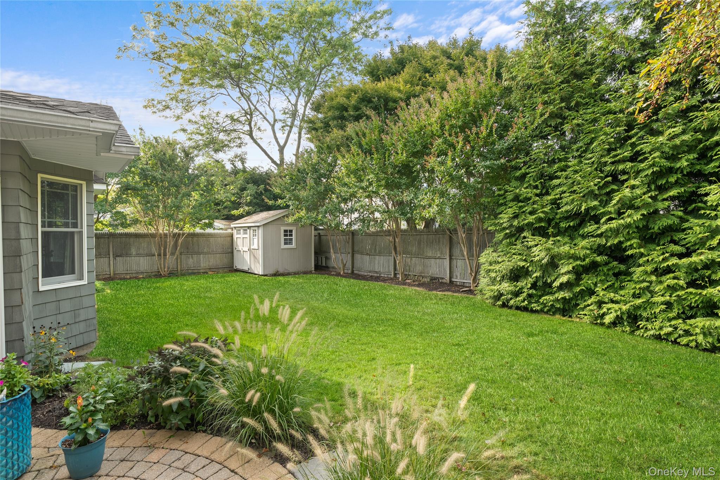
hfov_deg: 90.0
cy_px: 240
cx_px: 360
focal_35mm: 18
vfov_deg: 67.4
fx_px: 360
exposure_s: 1/25
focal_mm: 18
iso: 500
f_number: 9
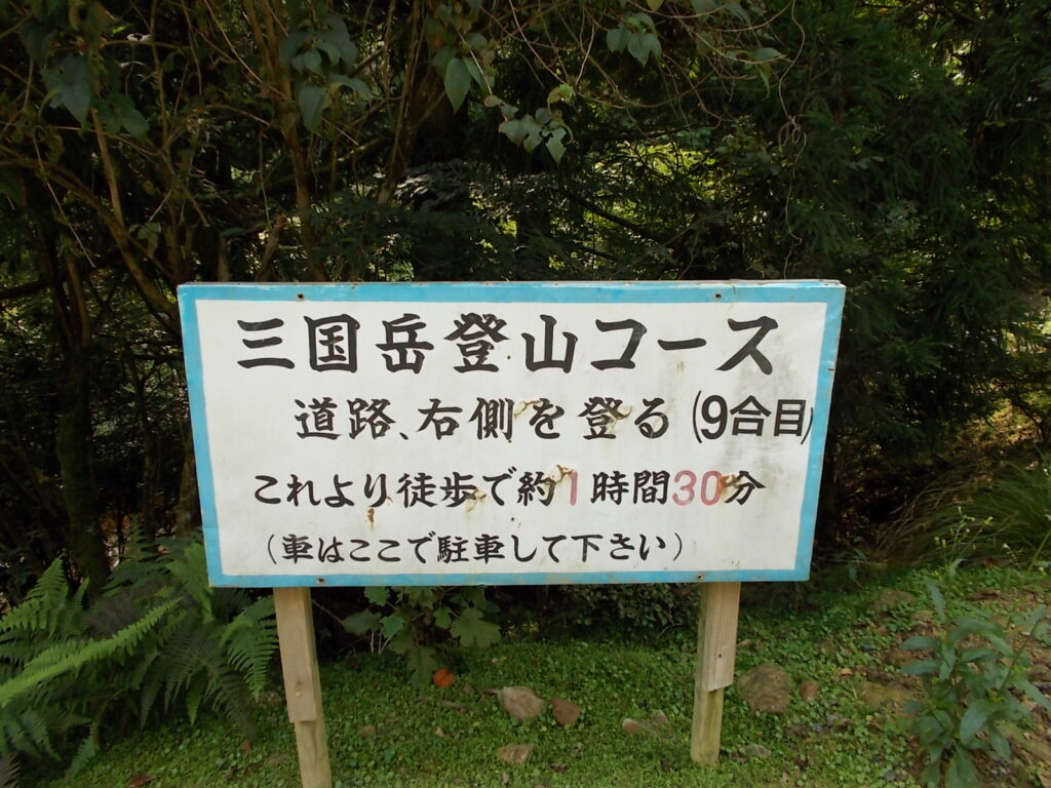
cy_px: 394
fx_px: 789
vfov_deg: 53.1
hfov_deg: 67.3
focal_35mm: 26
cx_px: 526
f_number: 3.2
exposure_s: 1/160
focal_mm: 4.6
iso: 80
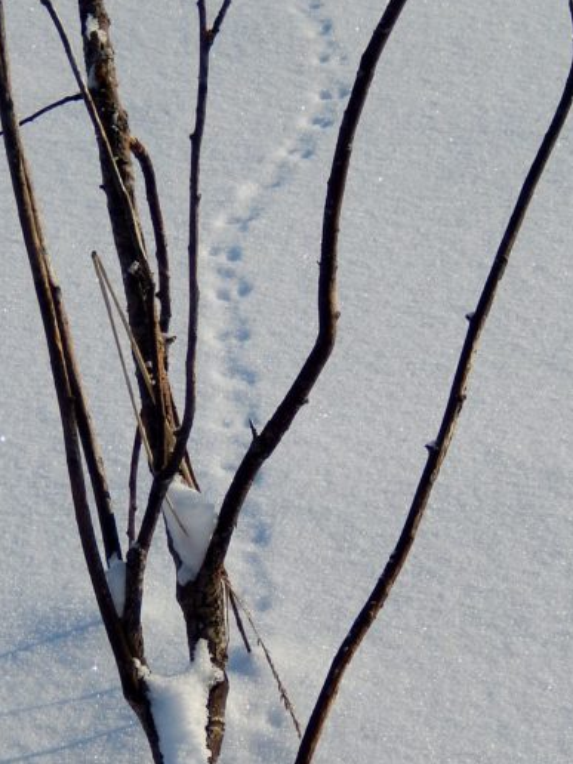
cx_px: 154
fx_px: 3200
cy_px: 397
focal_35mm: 145
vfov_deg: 13.6
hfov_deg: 10.2
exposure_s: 1/400
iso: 125
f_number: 9.8
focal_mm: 13.1
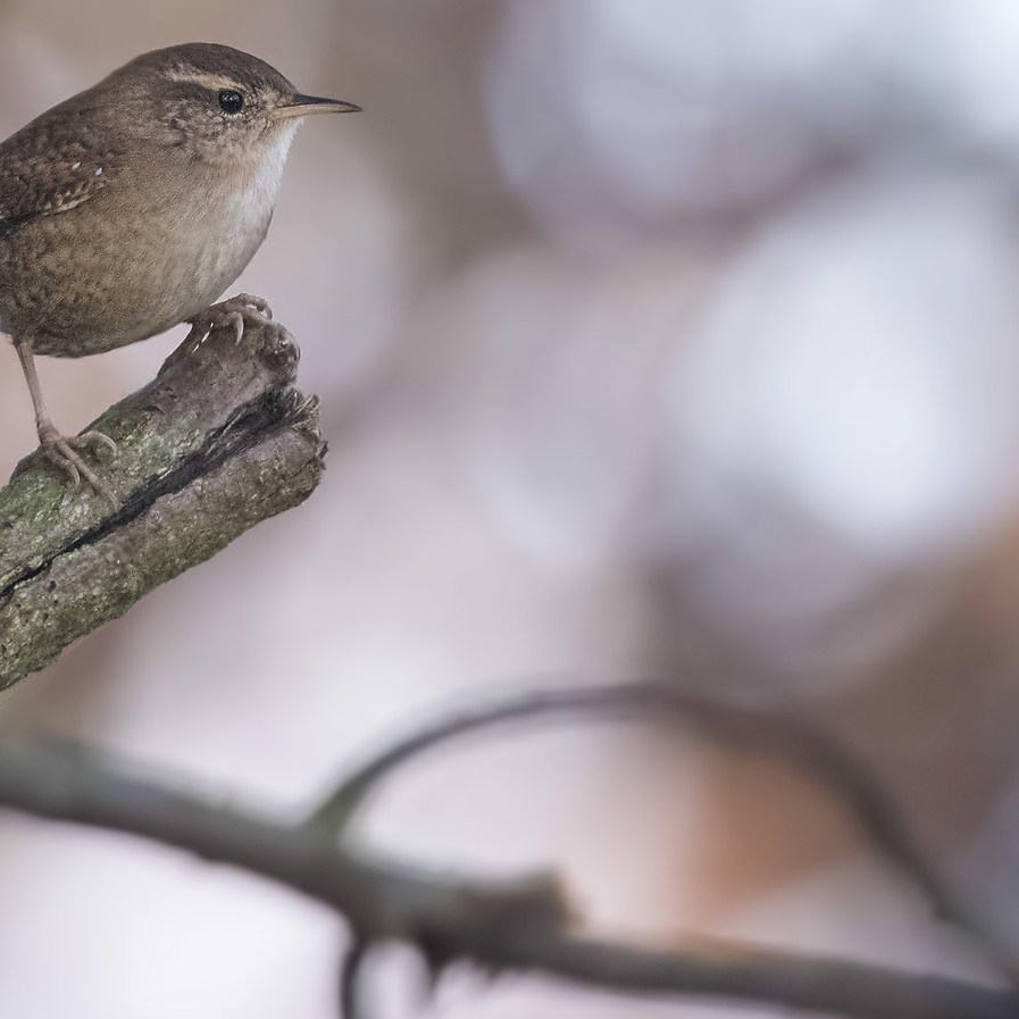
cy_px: 222
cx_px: 437
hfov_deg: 1.3
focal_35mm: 1365
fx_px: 45461
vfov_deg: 1.3
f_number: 7.1
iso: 6400
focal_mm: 600
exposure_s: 1/1000
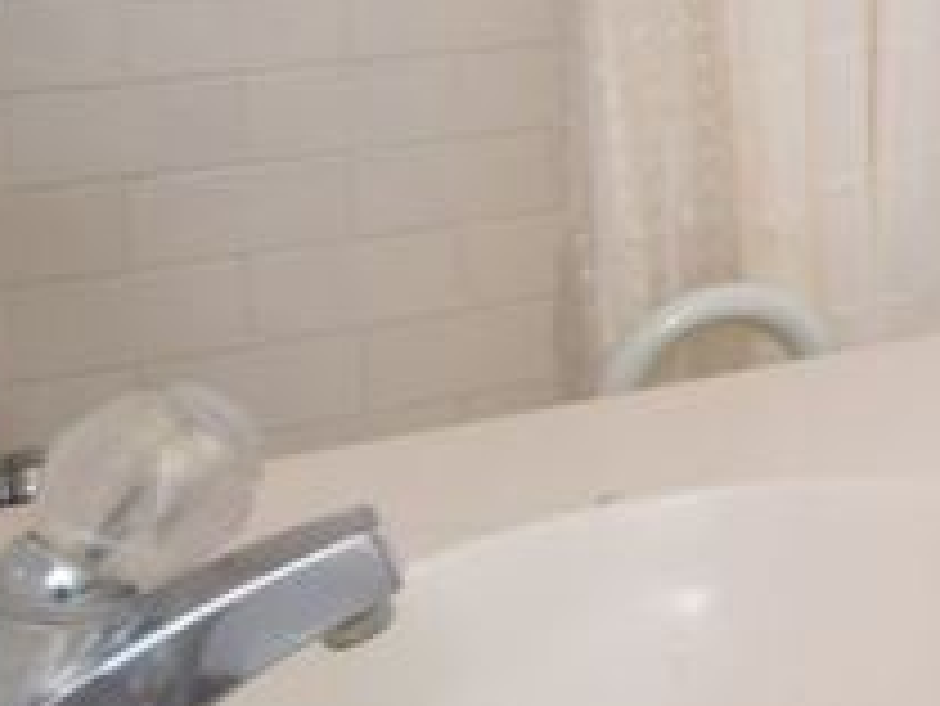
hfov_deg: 19.2
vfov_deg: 19.8
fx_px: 1793
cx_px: 1826
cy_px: -297
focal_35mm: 66
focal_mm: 11
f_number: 3.5
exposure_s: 1/60
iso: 100
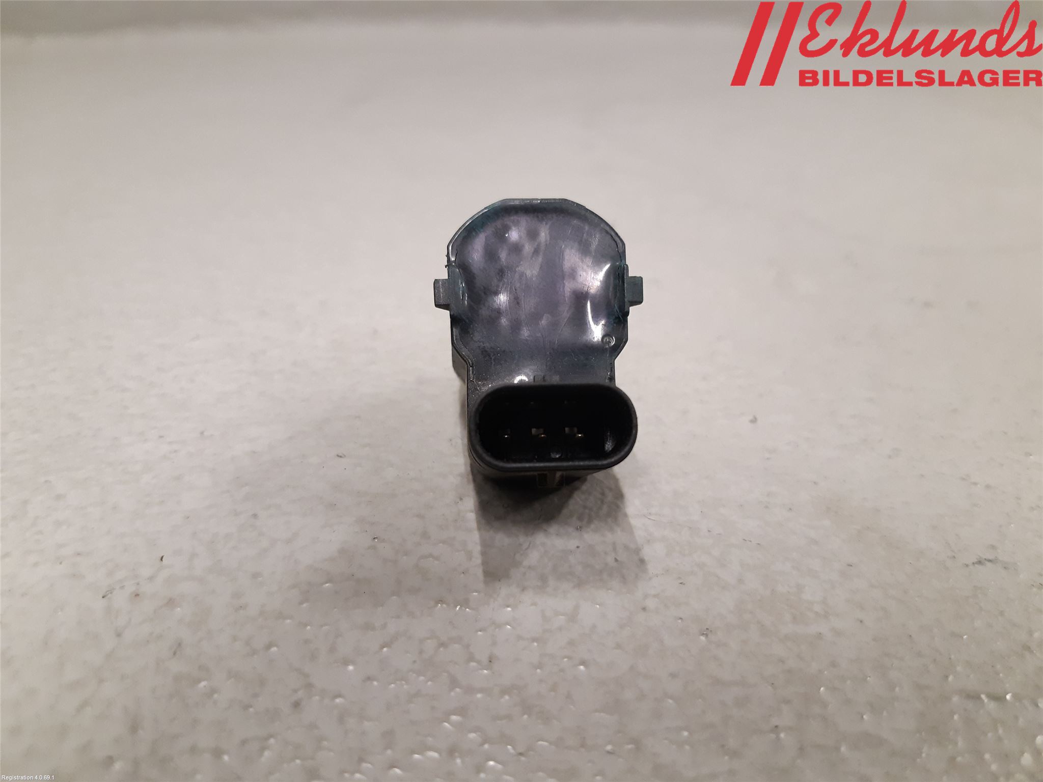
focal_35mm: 26
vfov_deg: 53.1
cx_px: 522
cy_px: 391
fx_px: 783
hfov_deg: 67.3
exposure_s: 1/50
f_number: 1.7
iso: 250
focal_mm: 3.93
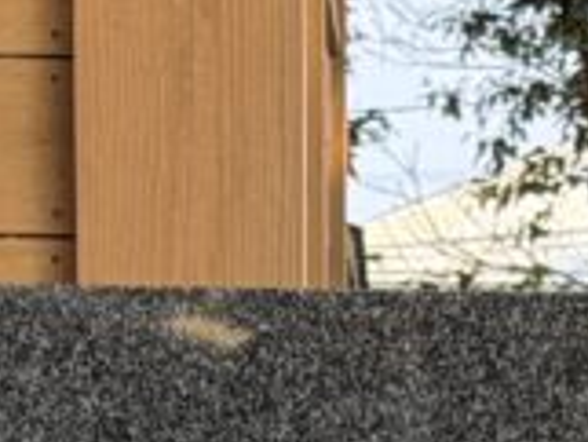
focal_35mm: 381
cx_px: 606
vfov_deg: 3.8
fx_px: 6477
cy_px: 1333
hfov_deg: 5.2
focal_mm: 6.76
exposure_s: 1/206
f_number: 1.78
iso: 64
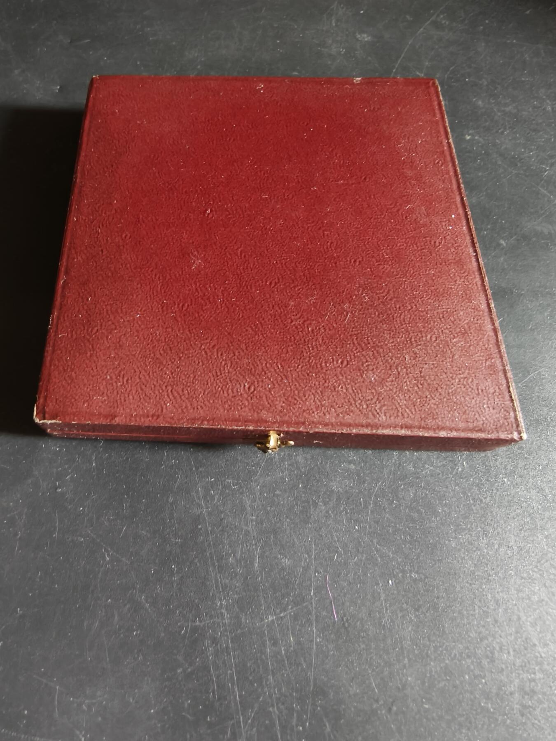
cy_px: 370
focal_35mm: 23
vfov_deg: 73.9
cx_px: 278
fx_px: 493
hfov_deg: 58.9
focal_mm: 2.32
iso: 1600
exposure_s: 1/33.3
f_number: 2
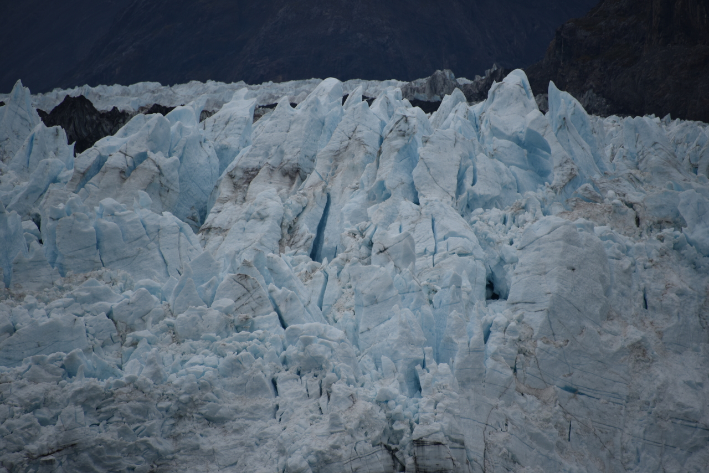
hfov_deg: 6.9
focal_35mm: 300
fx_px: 5909
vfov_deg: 4.6
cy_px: 236
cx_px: 354
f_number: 5.6
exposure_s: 1/640
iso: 160
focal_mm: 300
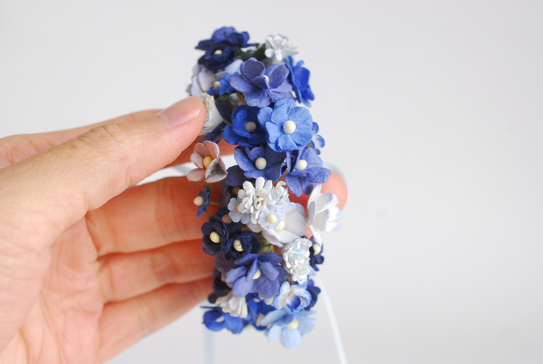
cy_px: 182
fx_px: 906
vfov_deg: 22.7
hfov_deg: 33.4
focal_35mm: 60
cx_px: 272
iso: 800
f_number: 5.6
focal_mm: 40
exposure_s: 1/200
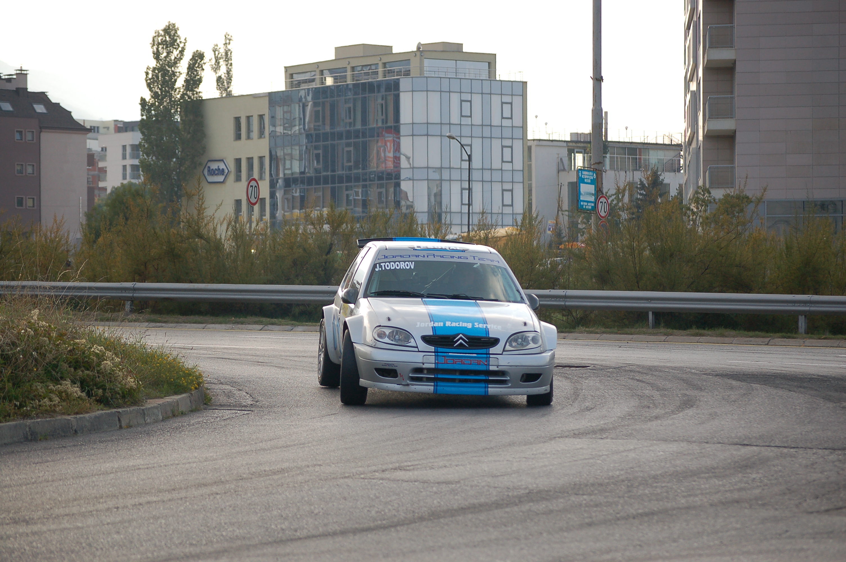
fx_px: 2817
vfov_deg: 11.4
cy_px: 281
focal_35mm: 120
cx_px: 423
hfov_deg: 17.1
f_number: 4.5
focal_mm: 80
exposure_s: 1/1000
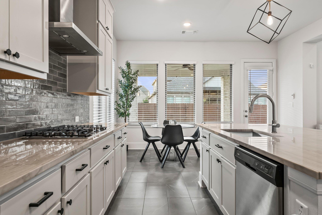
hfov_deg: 73.7
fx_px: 215
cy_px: 108
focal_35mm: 24
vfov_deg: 53.2
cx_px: 161
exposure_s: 1/10
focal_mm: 24
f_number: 10
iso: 2500
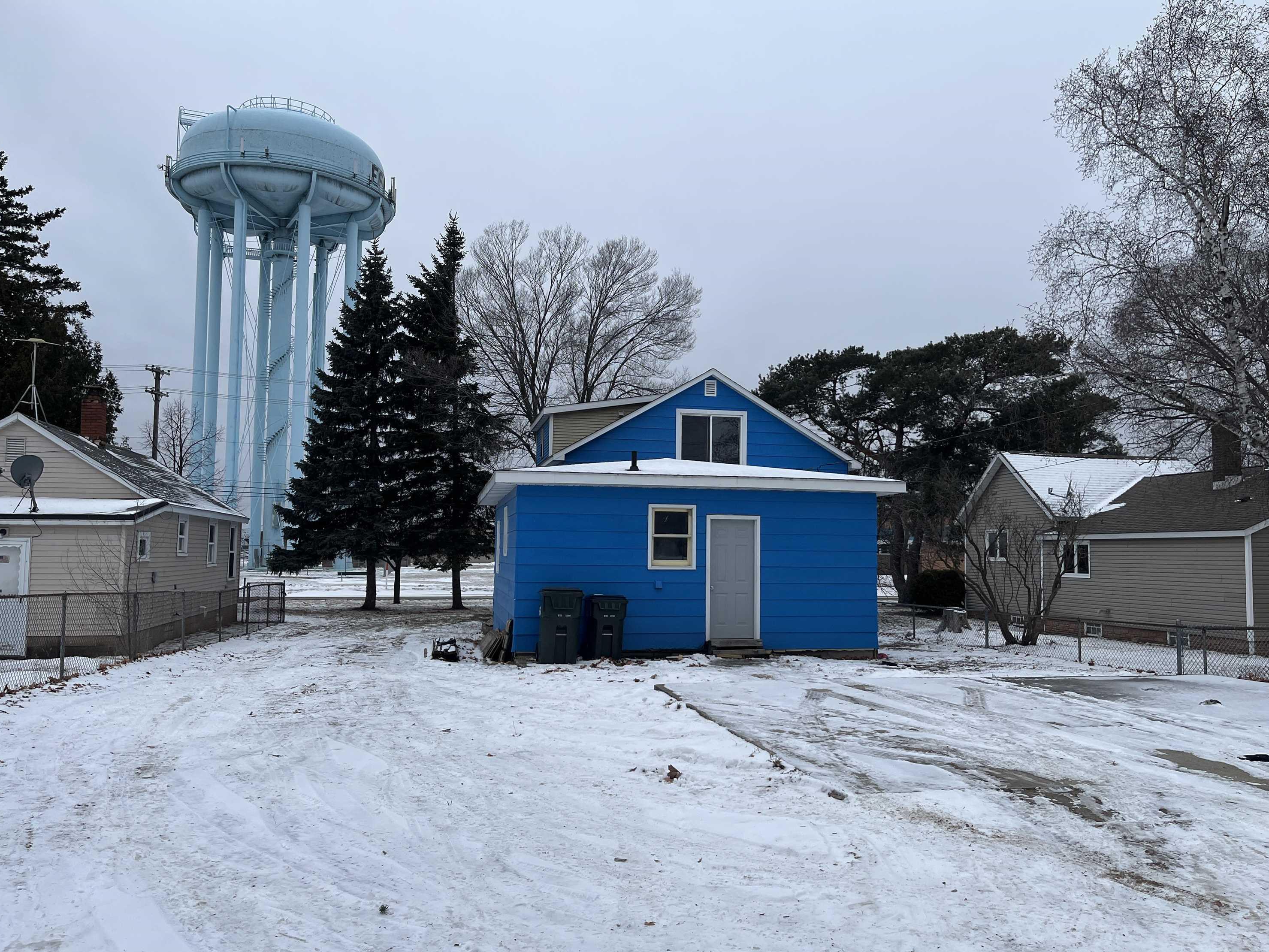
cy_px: 487
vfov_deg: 51.4
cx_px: 656
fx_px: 990
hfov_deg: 65.3
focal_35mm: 27
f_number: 1.6
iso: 50
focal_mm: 5.1
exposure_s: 1/1536
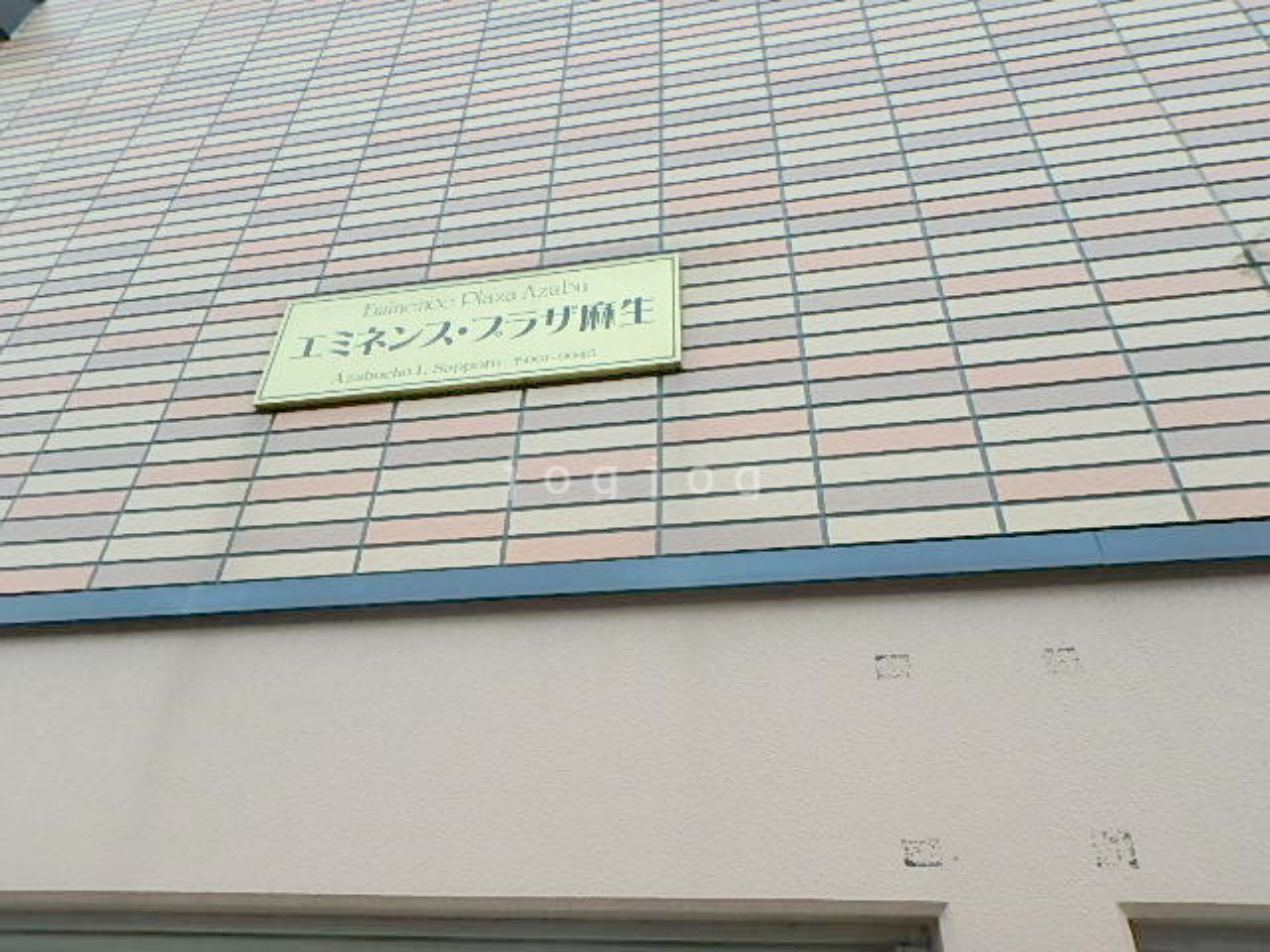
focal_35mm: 21
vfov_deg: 63.4
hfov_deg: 79.0
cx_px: 635
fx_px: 770
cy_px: 476
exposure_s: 1/320
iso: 125
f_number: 3.5
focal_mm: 3.7
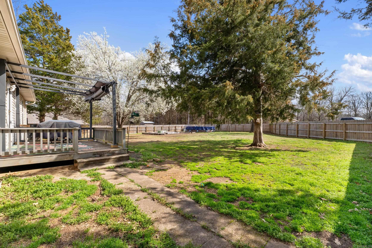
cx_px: 186
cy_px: 124
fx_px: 155
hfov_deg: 100.4
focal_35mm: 15
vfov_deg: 77.3
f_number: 9
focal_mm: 10
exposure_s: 1/250
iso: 200
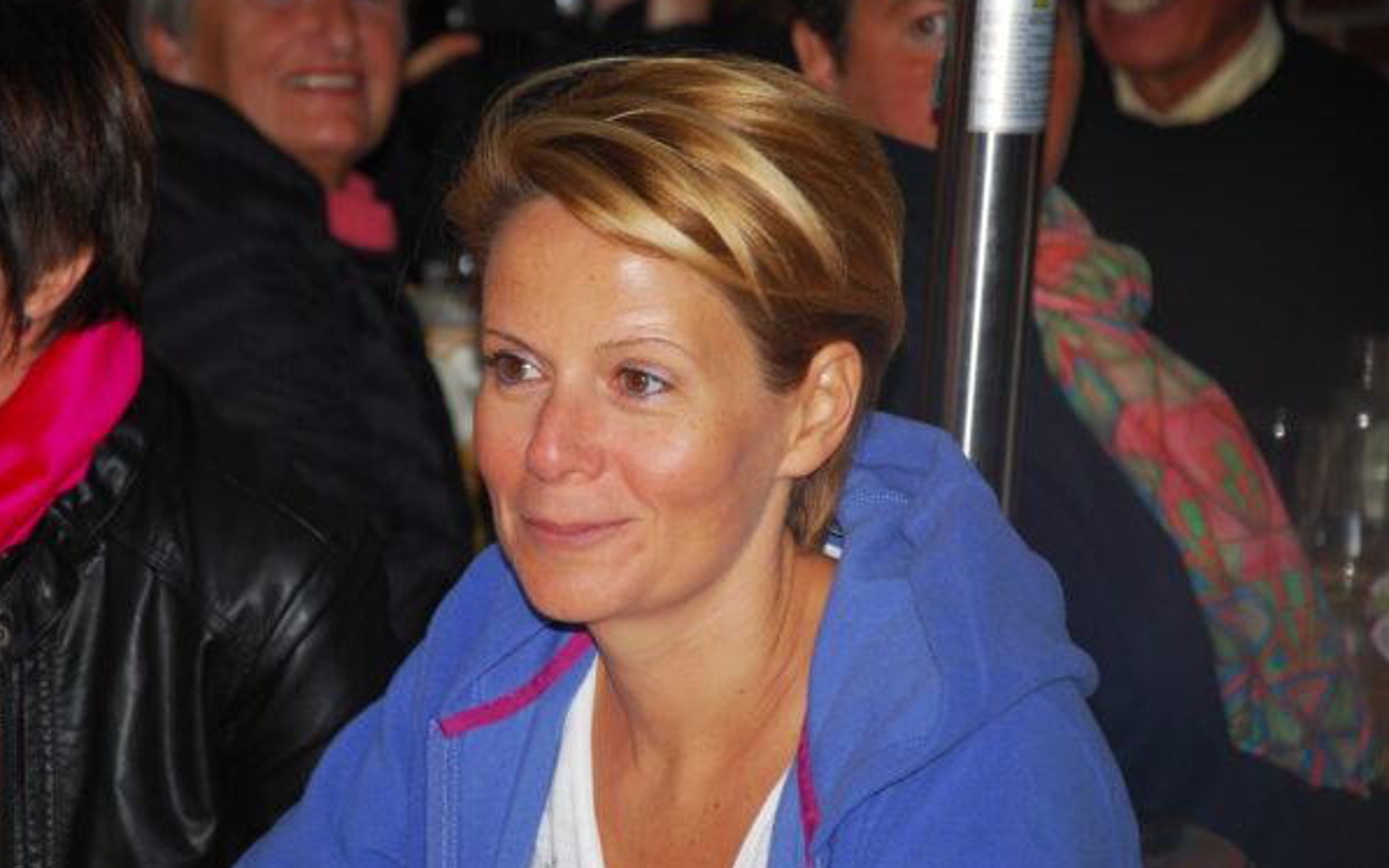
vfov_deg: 8.1
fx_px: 6113
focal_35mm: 162
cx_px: 693
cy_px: 454
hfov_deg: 13.0
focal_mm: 105
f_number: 5.6
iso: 200
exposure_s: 1/60
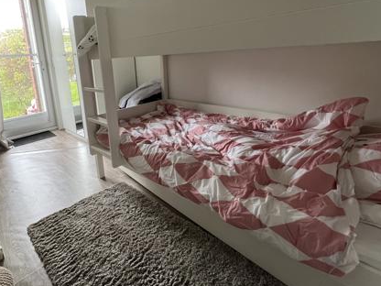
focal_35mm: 20
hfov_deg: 80.7
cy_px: 105
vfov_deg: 64.9
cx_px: 150
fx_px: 220
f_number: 1.8
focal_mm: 1.57
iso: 125
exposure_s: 1/100
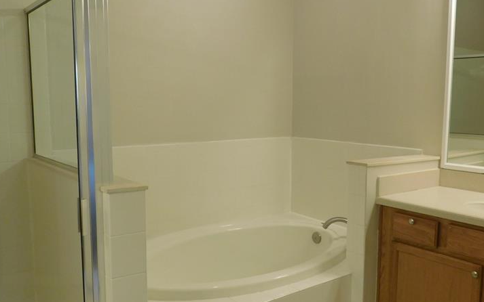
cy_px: 159
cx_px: 284
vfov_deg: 36.3
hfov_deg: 55.0
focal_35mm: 35
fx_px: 462
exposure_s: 1/50
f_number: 3
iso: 125
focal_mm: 4
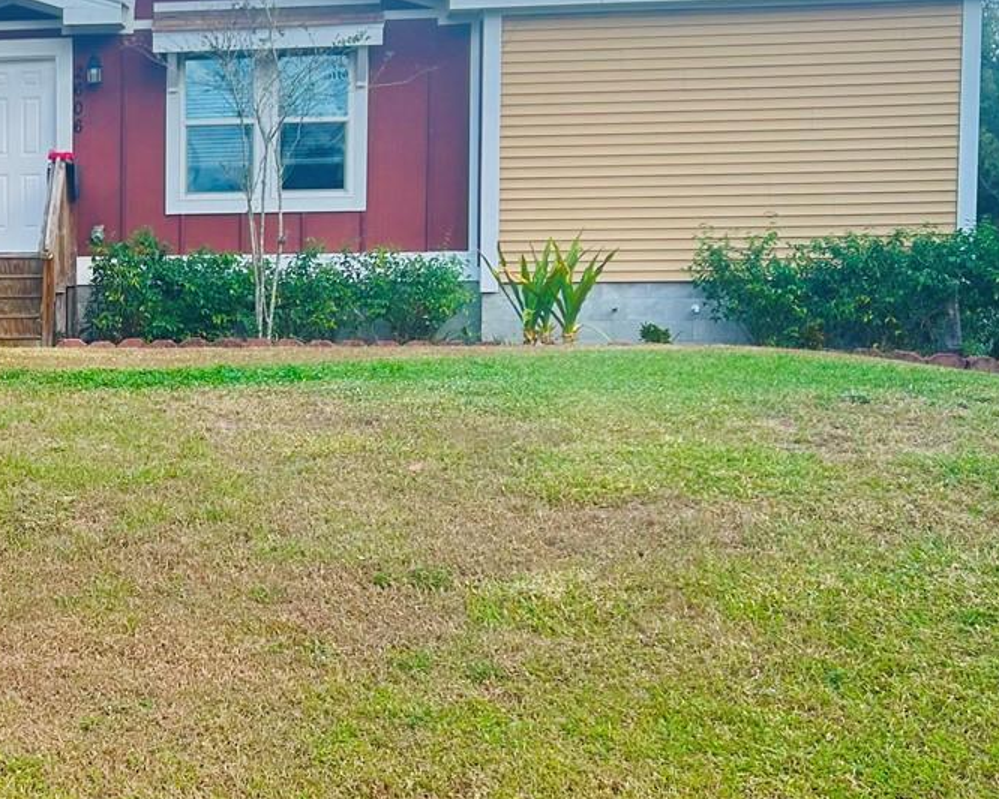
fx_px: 1804
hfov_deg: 28.9
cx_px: -16
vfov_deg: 25.0
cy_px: 393
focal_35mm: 61
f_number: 1.5
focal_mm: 5.7
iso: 50
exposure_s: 1/1224
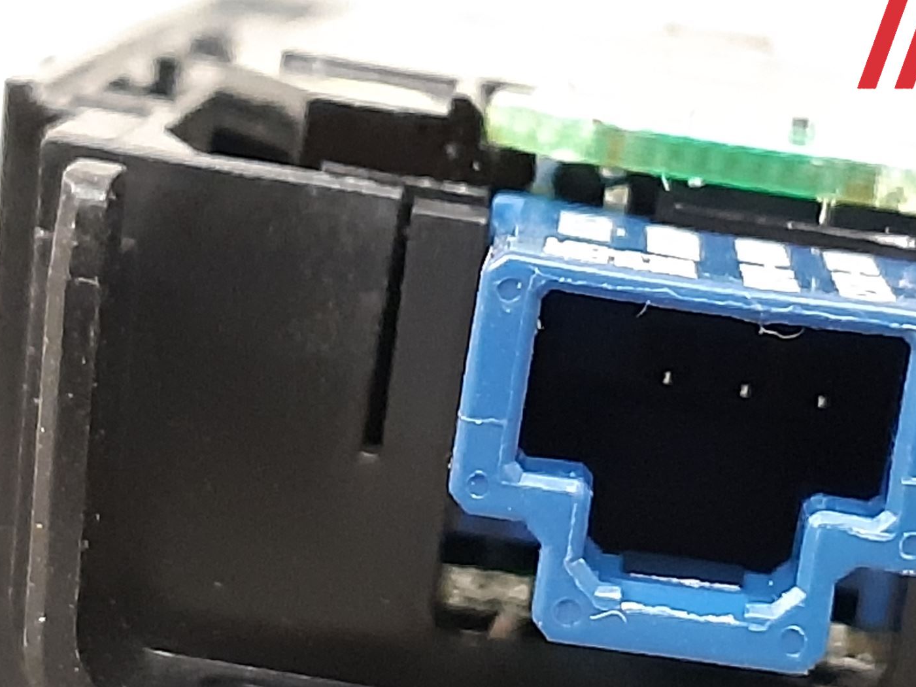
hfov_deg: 48.4
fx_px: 1006
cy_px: 480
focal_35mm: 38
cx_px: 589
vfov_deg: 37.2
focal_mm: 3.93
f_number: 1.7
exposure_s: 1/25
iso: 500
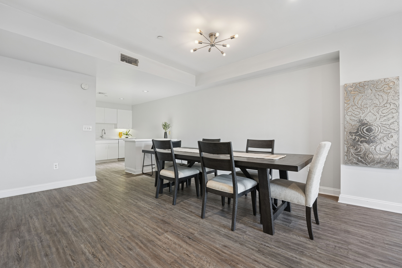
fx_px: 171
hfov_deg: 99.3
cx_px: 201
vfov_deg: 76.2
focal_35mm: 15
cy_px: 134
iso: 250
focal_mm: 15.3
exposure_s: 1/6
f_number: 8
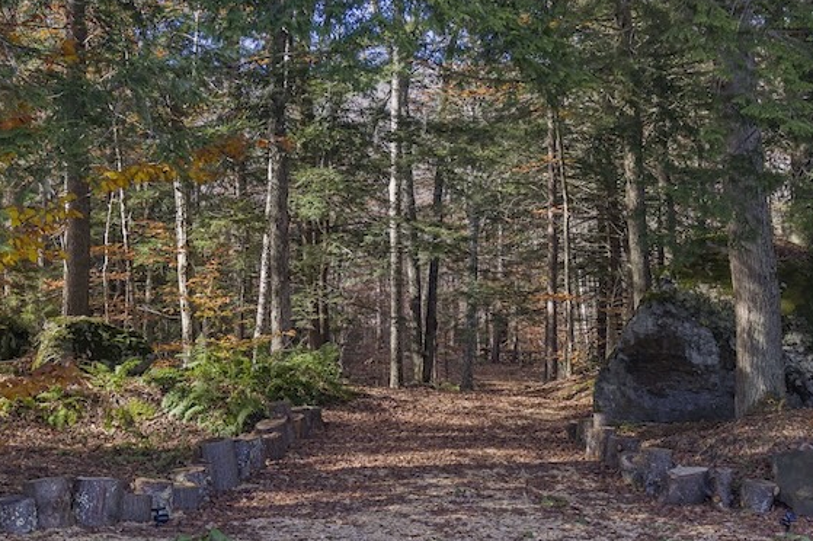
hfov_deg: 34.5
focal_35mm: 58
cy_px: 292
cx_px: 425
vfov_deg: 23.3
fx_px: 1309
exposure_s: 1/400
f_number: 2.8
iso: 250
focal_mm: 27
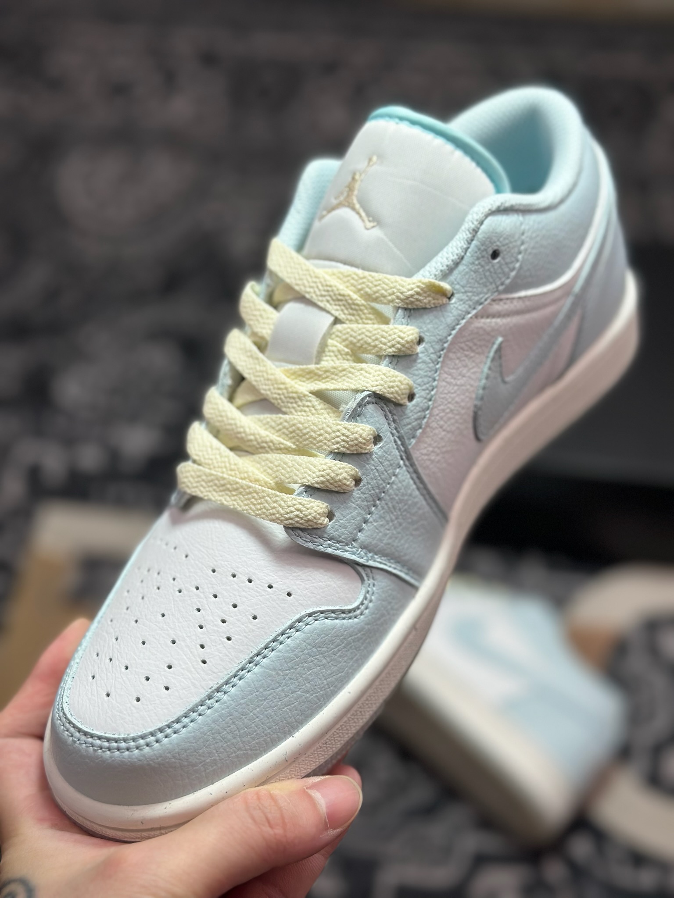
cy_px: 449
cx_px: 337
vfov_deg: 39.7
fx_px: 1246
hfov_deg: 30.3
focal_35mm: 48
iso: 80
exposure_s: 1/1258
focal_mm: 6.86
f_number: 1.78
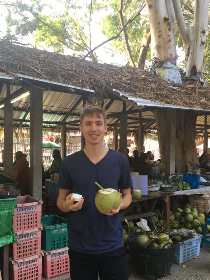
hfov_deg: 42.9
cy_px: 158
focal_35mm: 33
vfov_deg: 55.2
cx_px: 111
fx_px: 267
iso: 25
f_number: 2.2
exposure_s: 1/50
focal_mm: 4.15
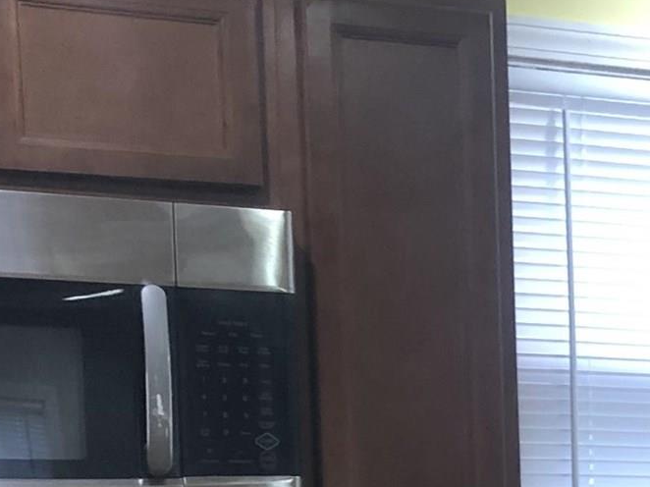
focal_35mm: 130
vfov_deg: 10.8
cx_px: 1028
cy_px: 826
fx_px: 2440
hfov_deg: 14.0
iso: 40
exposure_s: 1/17
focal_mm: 3.99
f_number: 1.8
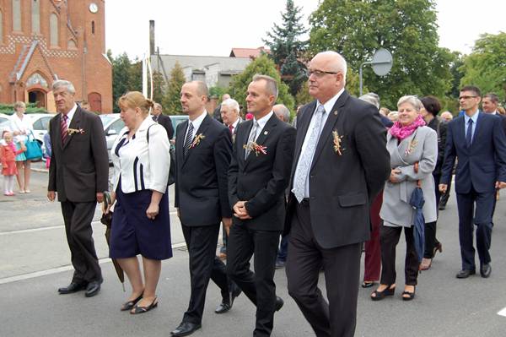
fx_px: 548
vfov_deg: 34.2
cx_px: 253
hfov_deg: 49.6
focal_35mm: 39
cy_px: 168
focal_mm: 26
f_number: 5.6
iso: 400
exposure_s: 1/125
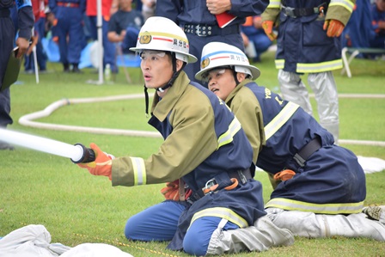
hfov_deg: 9.5
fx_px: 2327
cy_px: 128
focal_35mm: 218
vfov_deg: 6.3
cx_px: 192
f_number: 5
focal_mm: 145
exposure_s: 1/100
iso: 400
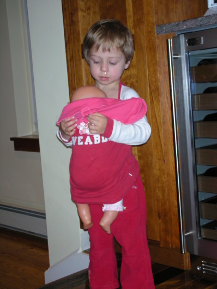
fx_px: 509
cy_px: 144
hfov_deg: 24.0
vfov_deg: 31.7
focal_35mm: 61
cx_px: 108
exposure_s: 1/120
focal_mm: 10.1
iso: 140
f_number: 3.7
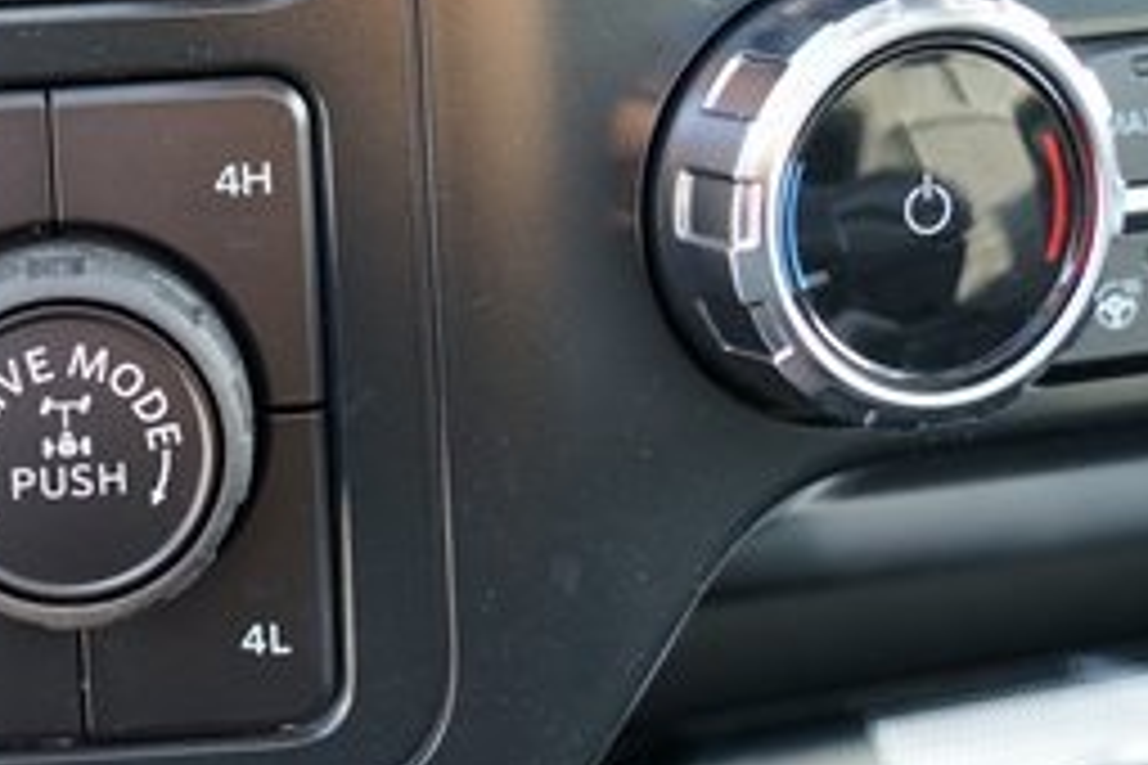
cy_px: 241
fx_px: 2965
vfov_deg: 14.7
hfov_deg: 21.3
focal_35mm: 93
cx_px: 77
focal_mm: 37
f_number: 4
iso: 1000
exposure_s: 1/60
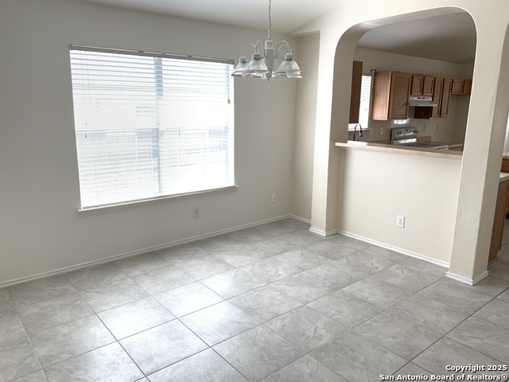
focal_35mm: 26
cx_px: 254
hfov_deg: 67.3
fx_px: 382
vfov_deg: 53.1
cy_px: 191
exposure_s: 1/121
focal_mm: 4.25
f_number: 1.8
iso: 80
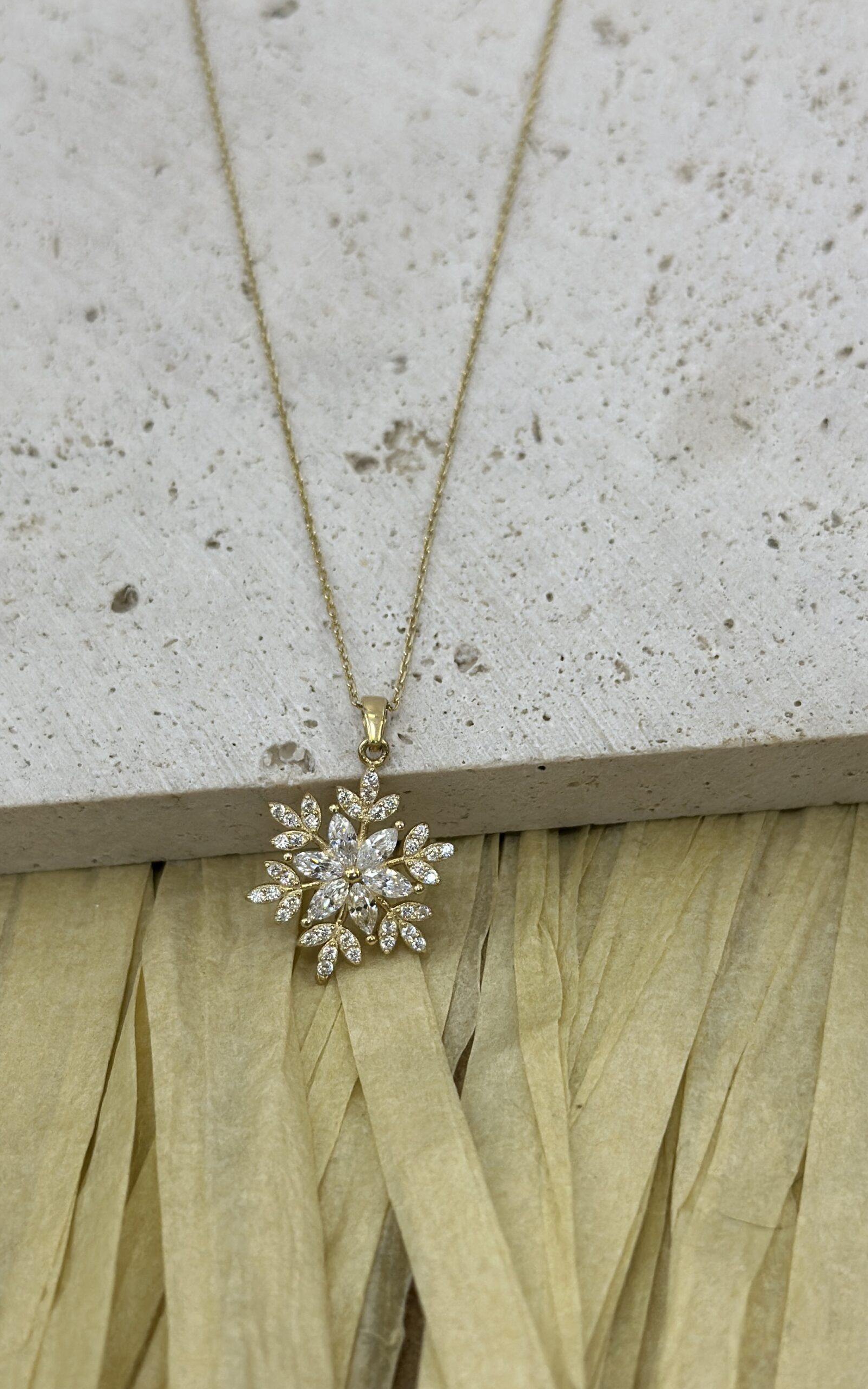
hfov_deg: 25.3
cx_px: 364
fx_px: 1931
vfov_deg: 39.6
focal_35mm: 51
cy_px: 694
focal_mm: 6.86
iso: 80
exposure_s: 1/414
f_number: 1.78
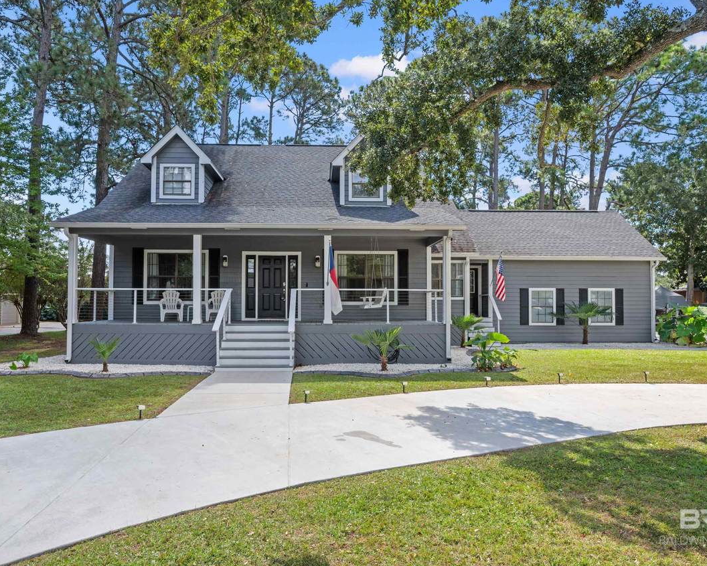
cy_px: 283
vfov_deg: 55.7
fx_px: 535
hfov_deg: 66.9
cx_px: 341
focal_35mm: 26
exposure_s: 1/60
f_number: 10
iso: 125
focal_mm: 22.5
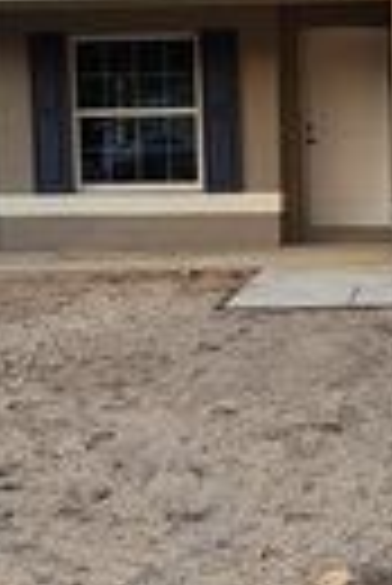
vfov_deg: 21.2
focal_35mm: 96
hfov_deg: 14.2
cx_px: 320
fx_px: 1564
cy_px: 304
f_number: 1.8
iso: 100
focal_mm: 5.56
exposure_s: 1/315
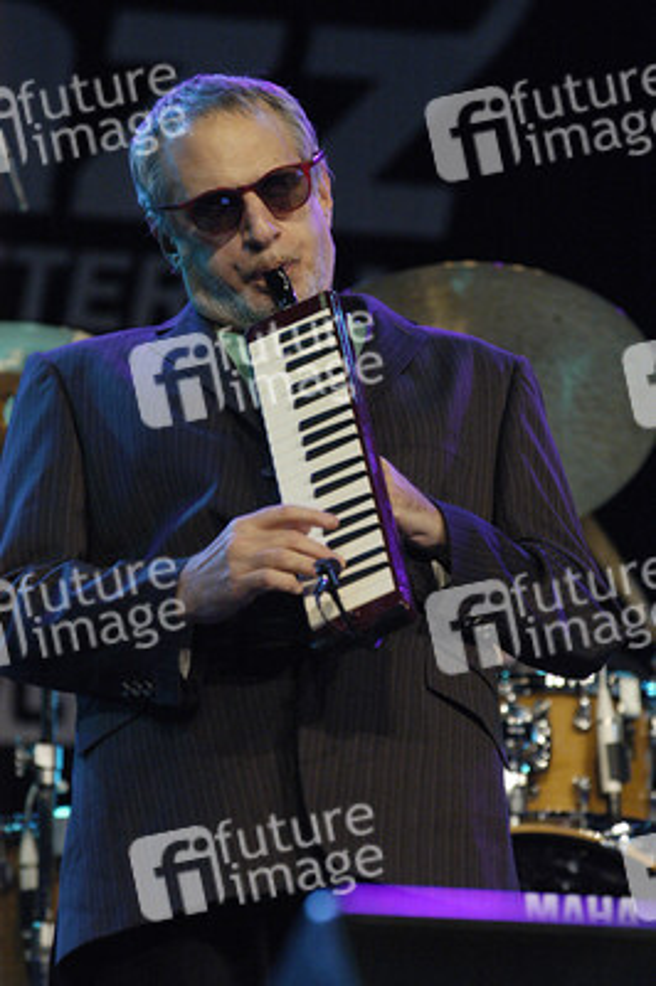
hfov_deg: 4.6
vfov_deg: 6.9
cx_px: 328
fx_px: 8214
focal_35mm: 300
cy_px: 493
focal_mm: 200
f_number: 4.8
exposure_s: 1/125
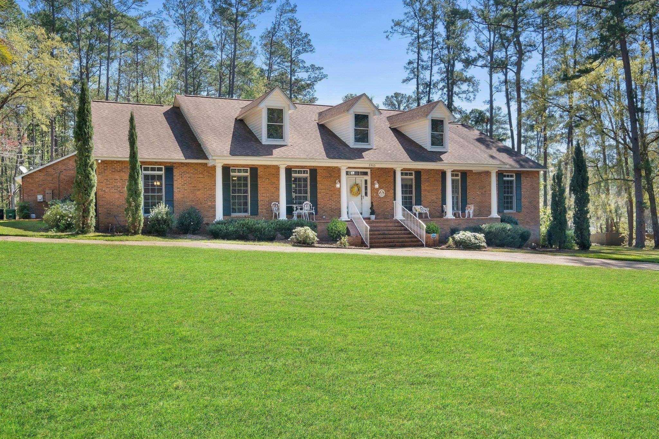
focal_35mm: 30
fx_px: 549
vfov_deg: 43.6
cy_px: 220
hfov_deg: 61.9
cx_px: 330
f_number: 8
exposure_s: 1/480
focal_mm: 20
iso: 320
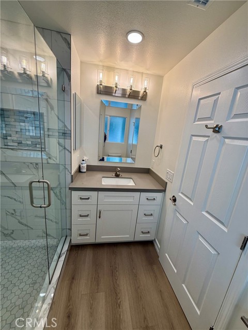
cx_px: 124
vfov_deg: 102.1
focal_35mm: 14
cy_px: 165
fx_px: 134
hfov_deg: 85.7
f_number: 2.2
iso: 64
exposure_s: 1/167
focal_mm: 2.22
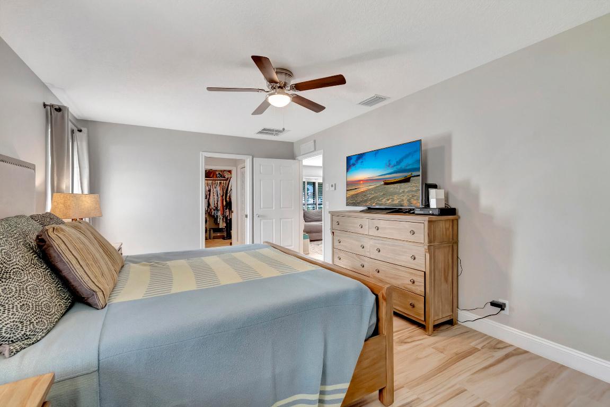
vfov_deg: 77.4
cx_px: 305
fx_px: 254
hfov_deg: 100.4
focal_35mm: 15
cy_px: 204
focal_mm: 10
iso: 2200
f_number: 8
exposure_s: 1/15
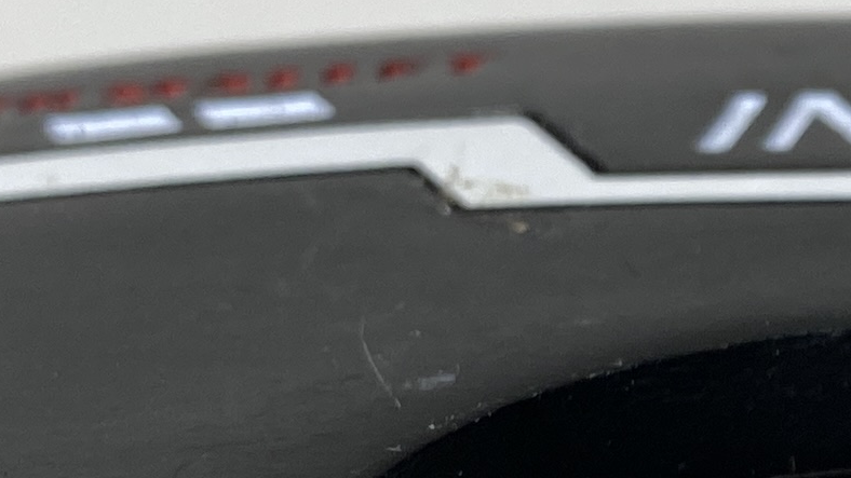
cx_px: 972
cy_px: 607
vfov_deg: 8.3
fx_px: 3271
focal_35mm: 145
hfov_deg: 14.4
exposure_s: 1/384
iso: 32
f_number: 1.8
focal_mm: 4.25
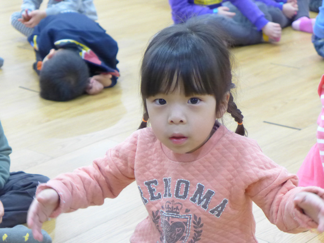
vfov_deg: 16.4
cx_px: 162
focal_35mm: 90
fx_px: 842
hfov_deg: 21.8
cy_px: 122
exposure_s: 1/250
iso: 1600
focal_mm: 17.7
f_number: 2.3
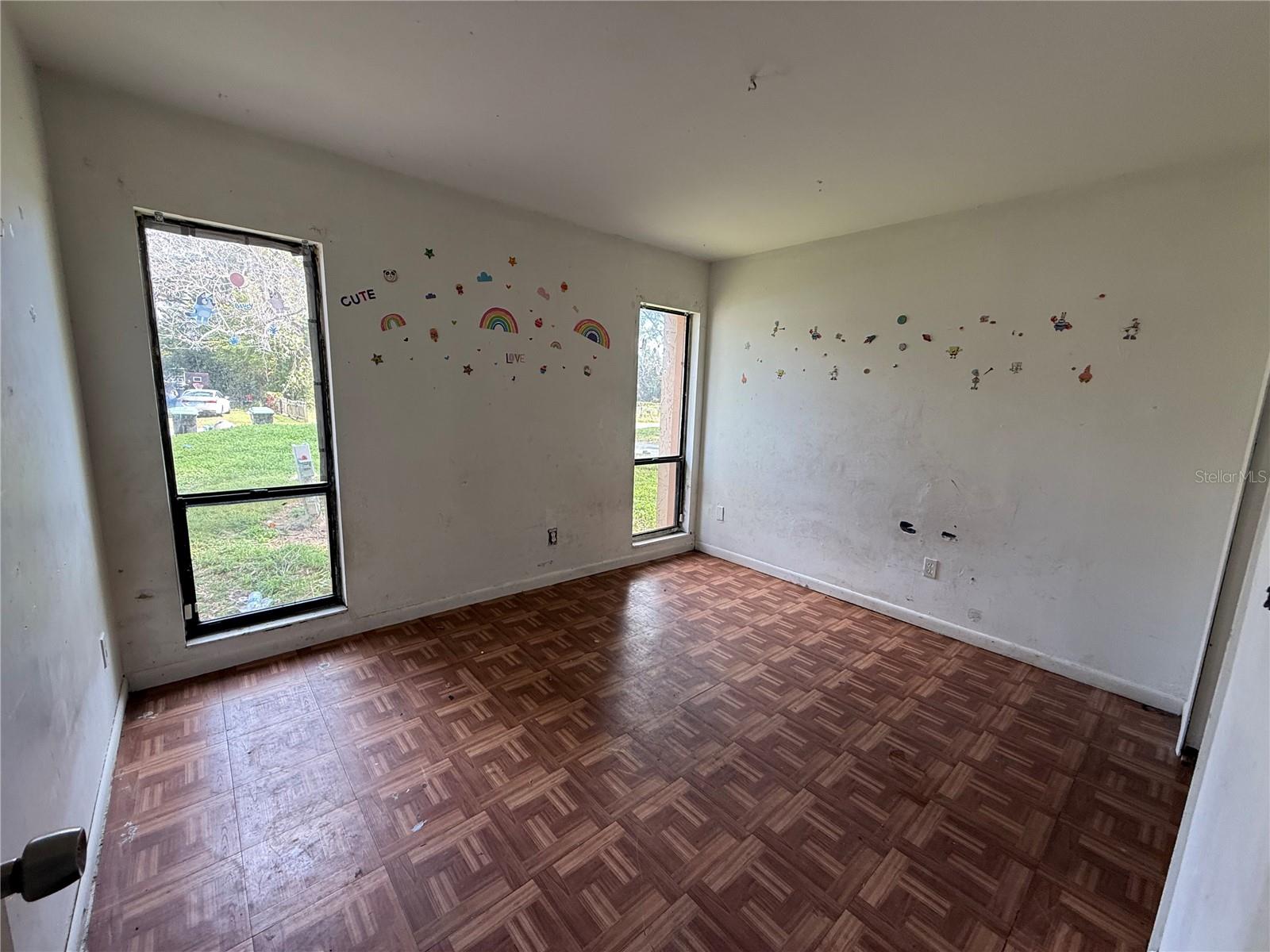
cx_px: 635
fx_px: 514
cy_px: 476
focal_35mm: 14
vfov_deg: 85.7
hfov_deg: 102.1
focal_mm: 2.22
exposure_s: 1/99
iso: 100
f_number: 2.2
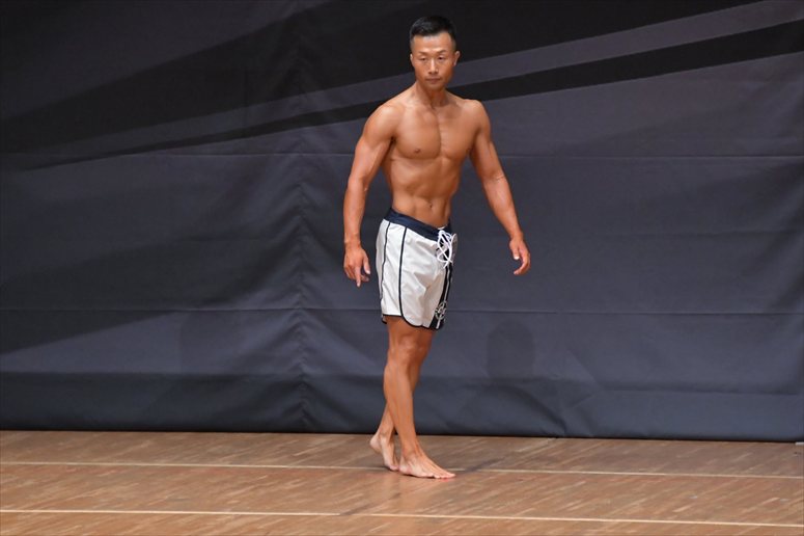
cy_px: 268
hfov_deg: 6.0
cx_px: 402
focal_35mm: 345
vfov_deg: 4.0
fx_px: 7701
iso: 6400
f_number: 5.6
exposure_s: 1/400
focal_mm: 230
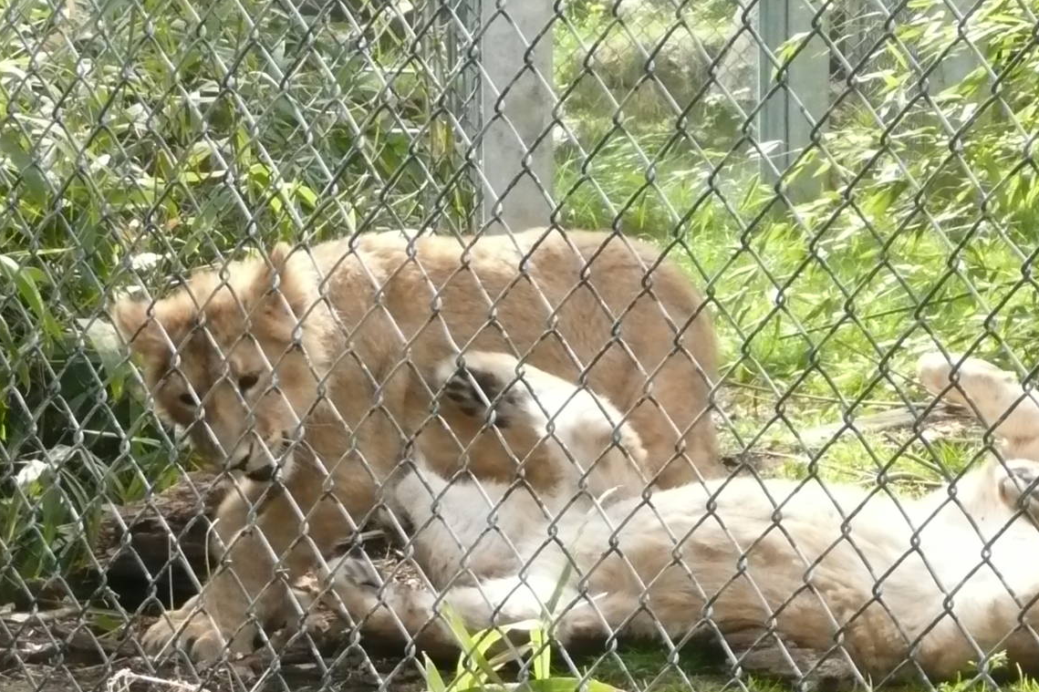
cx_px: 725
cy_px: 407
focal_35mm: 168
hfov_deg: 12.2
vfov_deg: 8.2
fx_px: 4848
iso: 320
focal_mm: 12.7
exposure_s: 1/125
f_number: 4.6
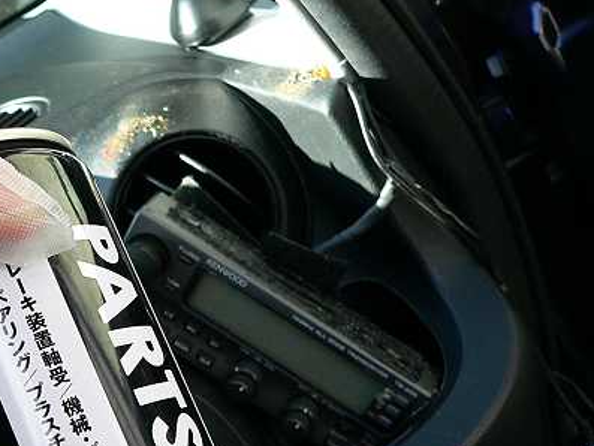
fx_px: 996
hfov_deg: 32.3
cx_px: 120
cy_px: 323
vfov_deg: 25.0
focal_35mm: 58
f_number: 4
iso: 200
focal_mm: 6
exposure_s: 1/200
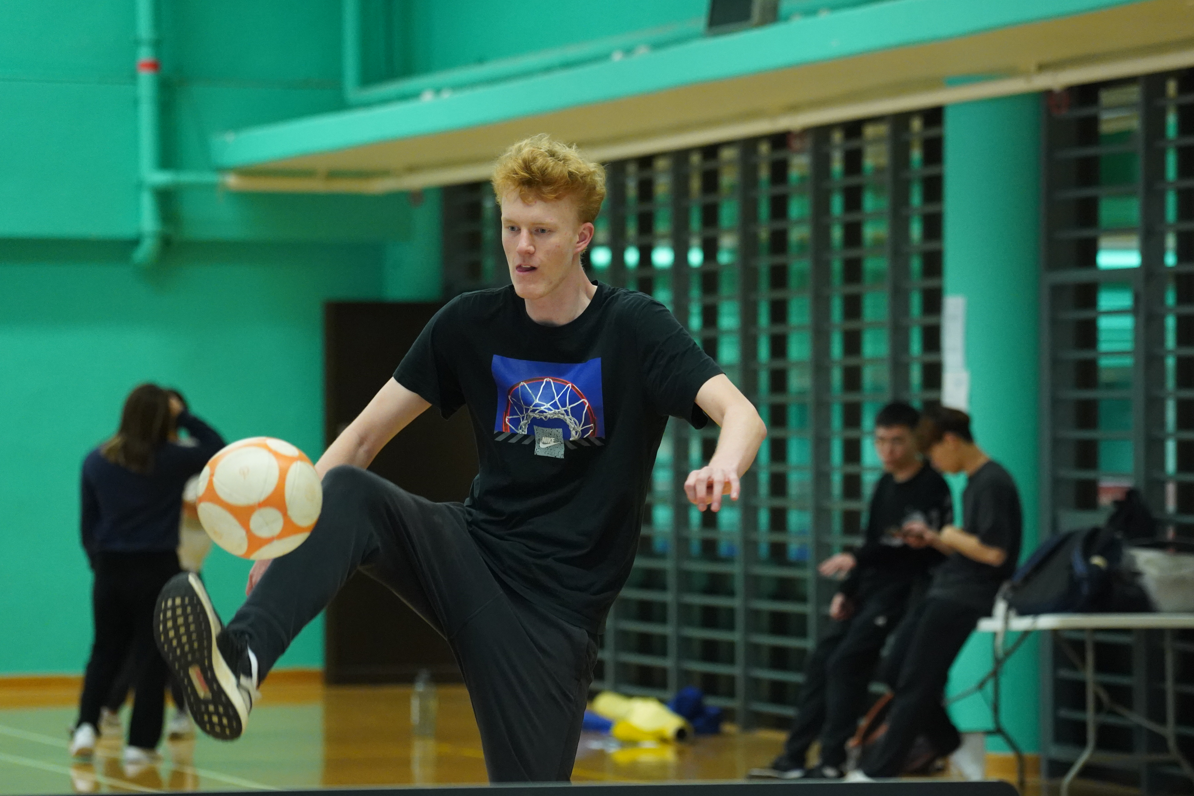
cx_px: 624
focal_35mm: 176
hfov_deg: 11.7
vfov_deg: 7.8
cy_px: 450
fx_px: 5837
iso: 6400
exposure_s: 1/400
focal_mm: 155
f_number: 4
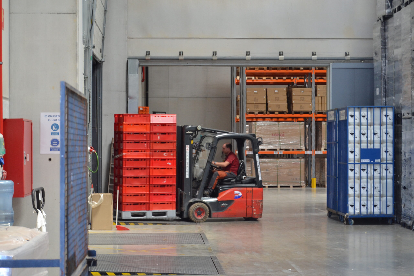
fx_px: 949
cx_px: 207
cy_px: 138
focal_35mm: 82
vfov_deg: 16.6
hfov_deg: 24.6
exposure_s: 1/60
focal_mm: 55
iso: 800
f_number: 5.6
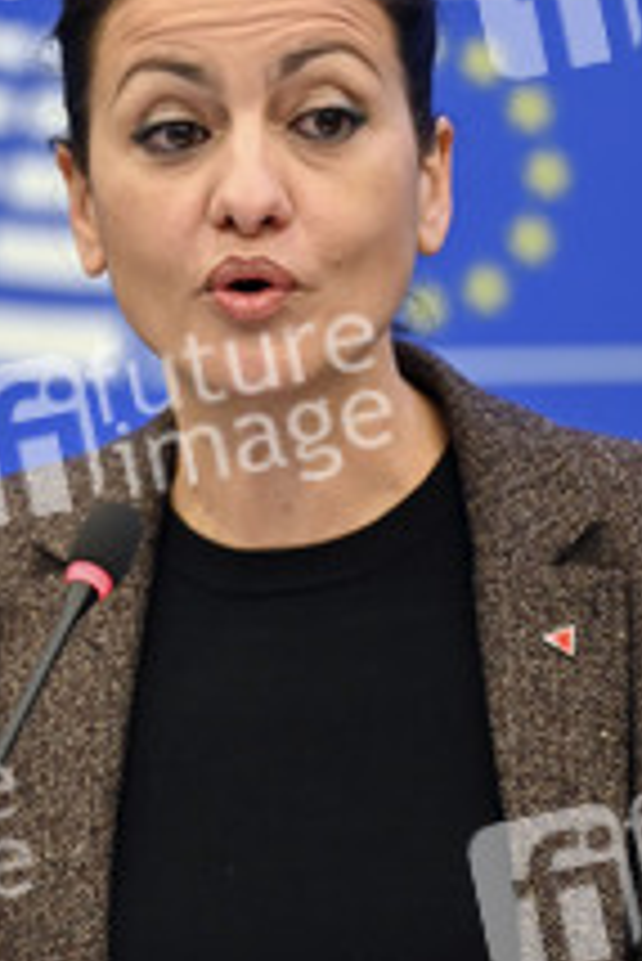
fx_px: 9961
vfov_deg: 5.5
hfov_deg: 3.7
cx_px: 292
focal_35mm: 373
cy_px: 647
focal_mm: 200
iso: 640
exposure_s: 1/160
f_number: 2.8
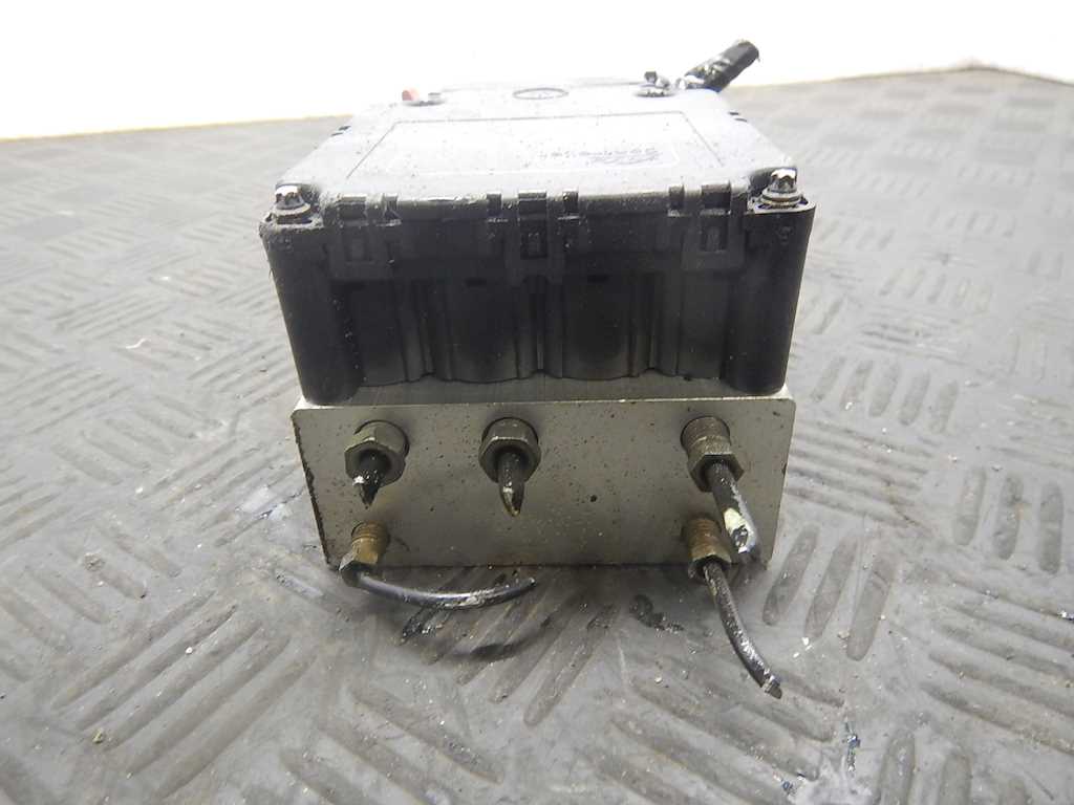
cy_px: 402
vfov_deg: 56.8
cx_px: 537
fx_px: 745
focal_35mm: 24
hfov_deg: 71.6
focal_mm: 4.3
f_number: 2.8
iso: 400
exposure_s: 1/15
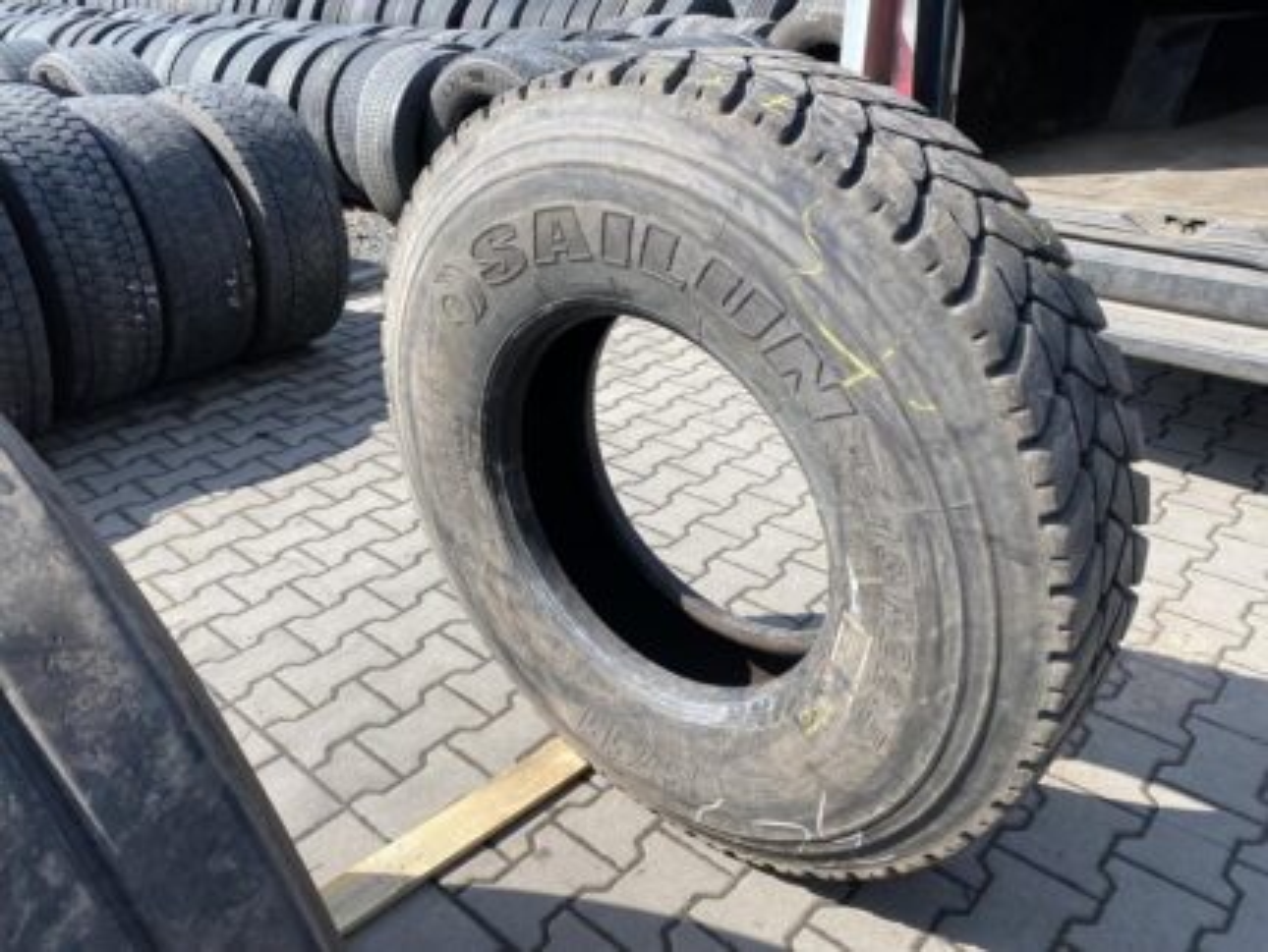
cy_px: 476
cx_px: 634
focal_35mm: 26
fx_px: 953
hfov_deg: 67.3
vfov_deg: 53.1
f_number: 1.8
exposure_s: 1/1193
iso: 32
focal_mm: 4.25
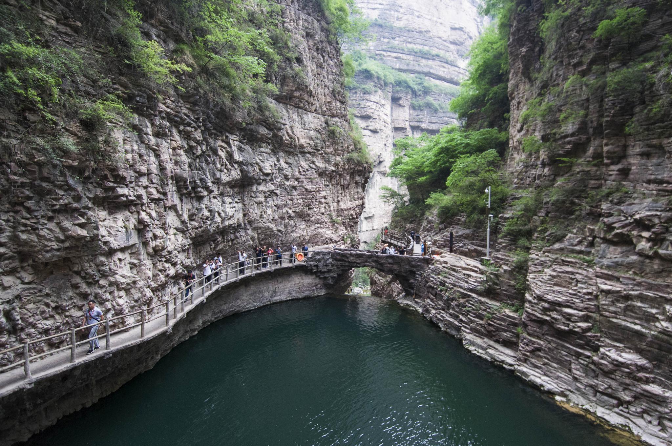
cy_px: 223
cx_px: 336
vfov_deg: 67.2
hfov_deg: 90.1
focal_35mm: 18
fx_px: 336
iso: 1250
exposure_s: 1/400
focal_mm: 12
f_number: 6.3
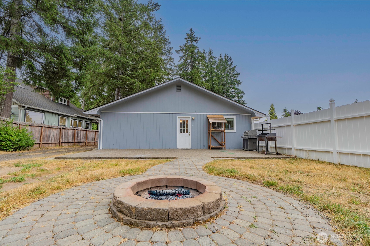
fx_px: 154
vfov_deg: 77.3
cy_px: 123
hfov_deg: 100.4
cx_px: 185
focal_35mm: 15
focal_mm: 10
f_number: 8
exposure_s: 1/80
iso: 160
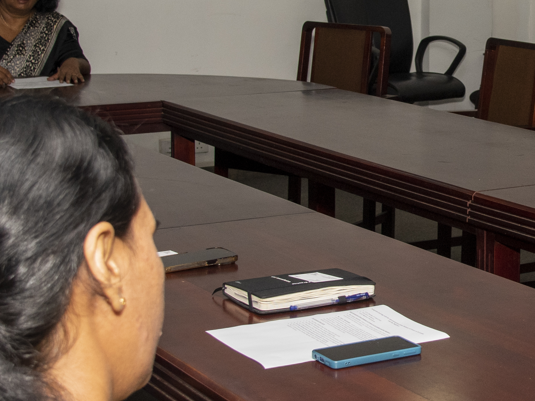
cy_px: 112
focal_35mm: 91
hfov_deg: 21.0
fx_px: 1406
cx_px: 501
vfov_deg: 16.2
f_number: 5.6
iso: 400
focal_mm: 24
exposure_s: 1/125
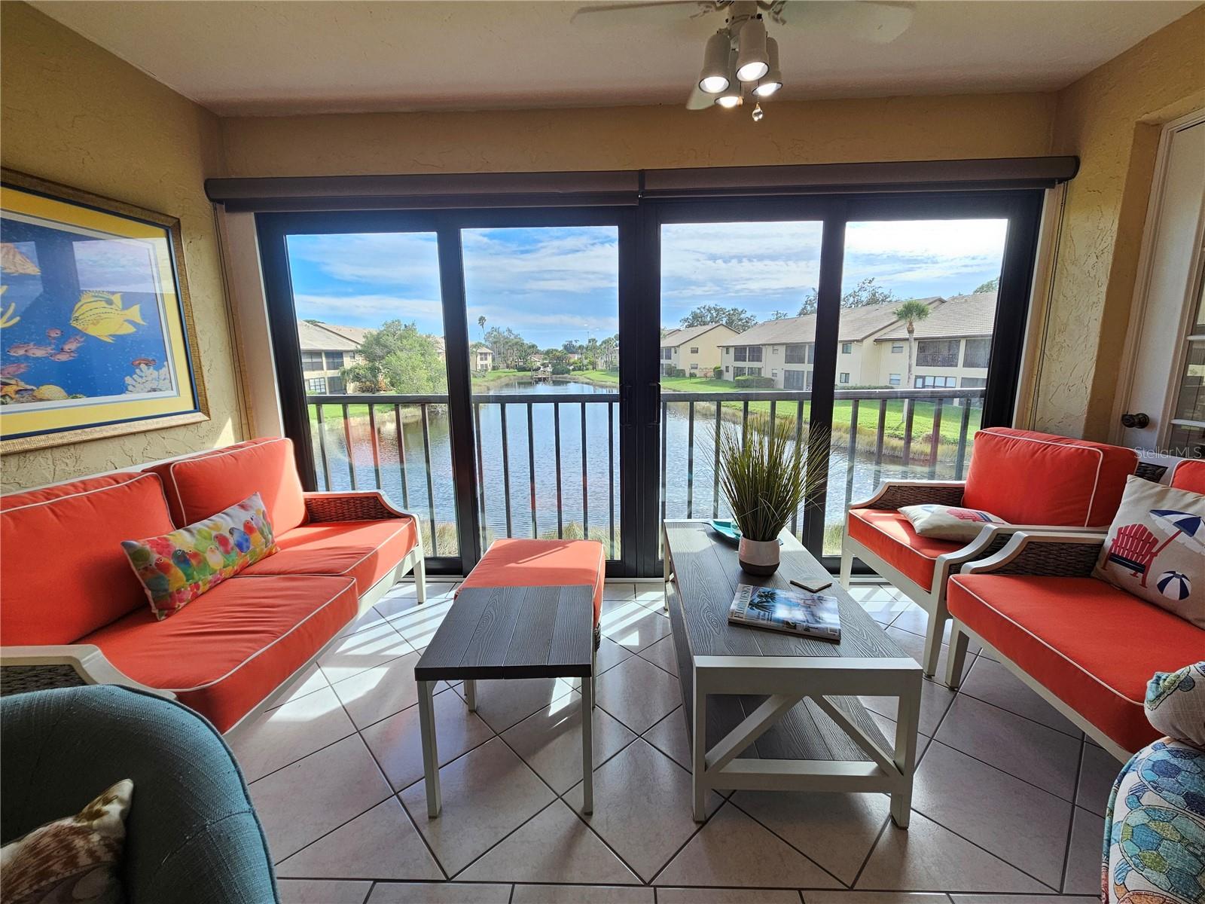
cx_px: 602
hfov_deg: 106.2
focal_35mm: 13
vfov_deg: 89.9
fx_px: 453
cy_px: 452
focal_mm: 2.2
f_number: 2.2
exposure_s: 1/204
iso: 50
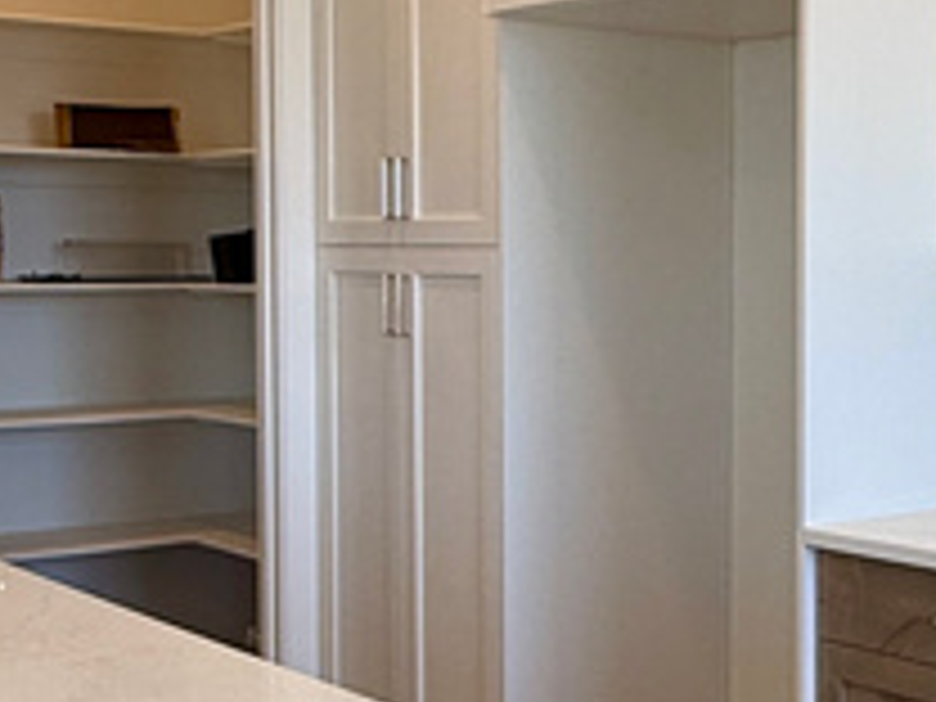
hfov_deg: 27.3
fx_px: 1866
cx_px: 810
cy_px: 378
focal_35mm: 69
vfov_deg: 21.3
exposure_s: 1/120
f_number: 2.2
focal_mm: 2.22
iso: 64
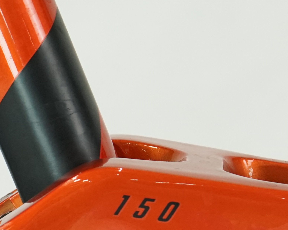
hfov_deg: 9.5
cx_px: 165
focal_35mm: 204
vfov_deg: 7.5
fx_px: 1739
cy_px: 333
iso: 1600
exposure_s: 1/200
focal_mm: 56
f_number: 6.3
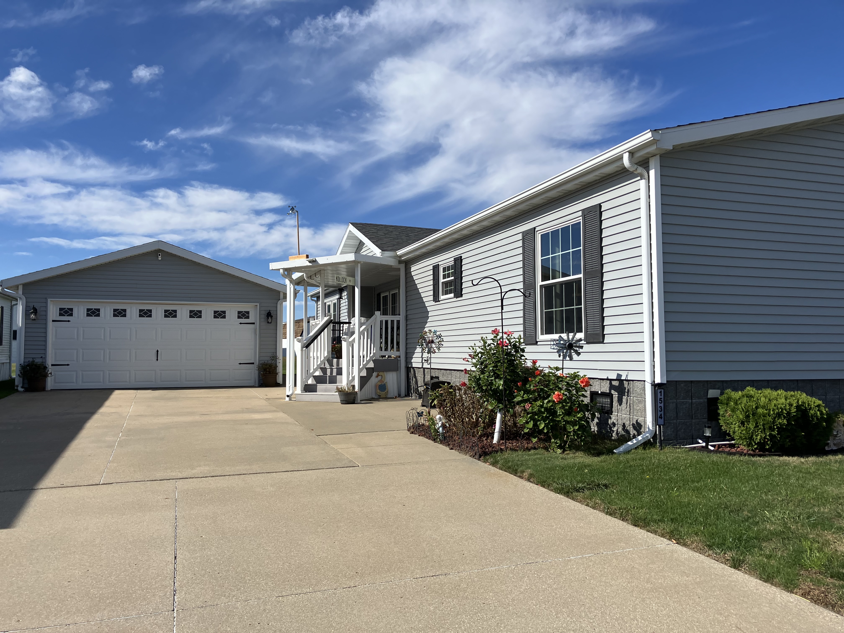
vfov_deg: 49.7
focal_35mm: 28
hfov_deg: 63.4
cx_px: 422
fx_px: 683
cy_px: 316
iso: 32
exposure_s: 1/2825
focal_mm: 3.99
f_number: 1.8
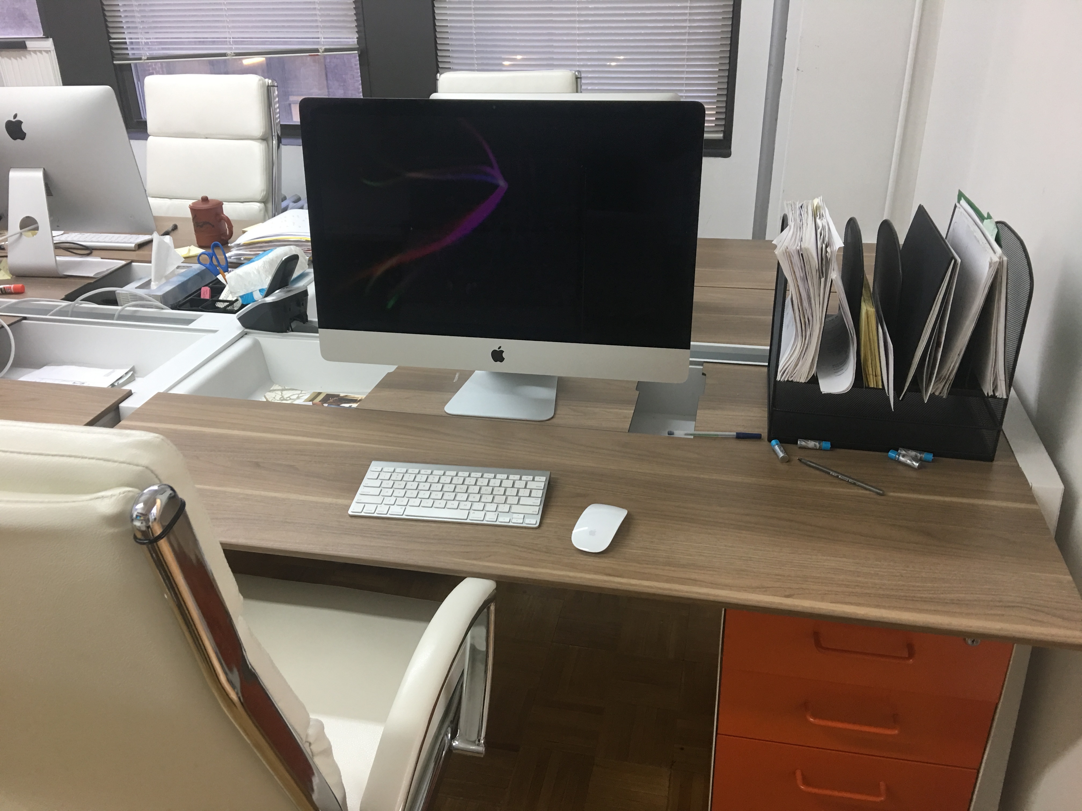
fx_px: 906
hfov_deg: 61.7
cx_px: 541
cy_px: 406
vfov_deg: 48.2
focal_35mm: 29
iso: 50
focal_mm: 4.15
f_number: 2.2
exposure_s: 1/15
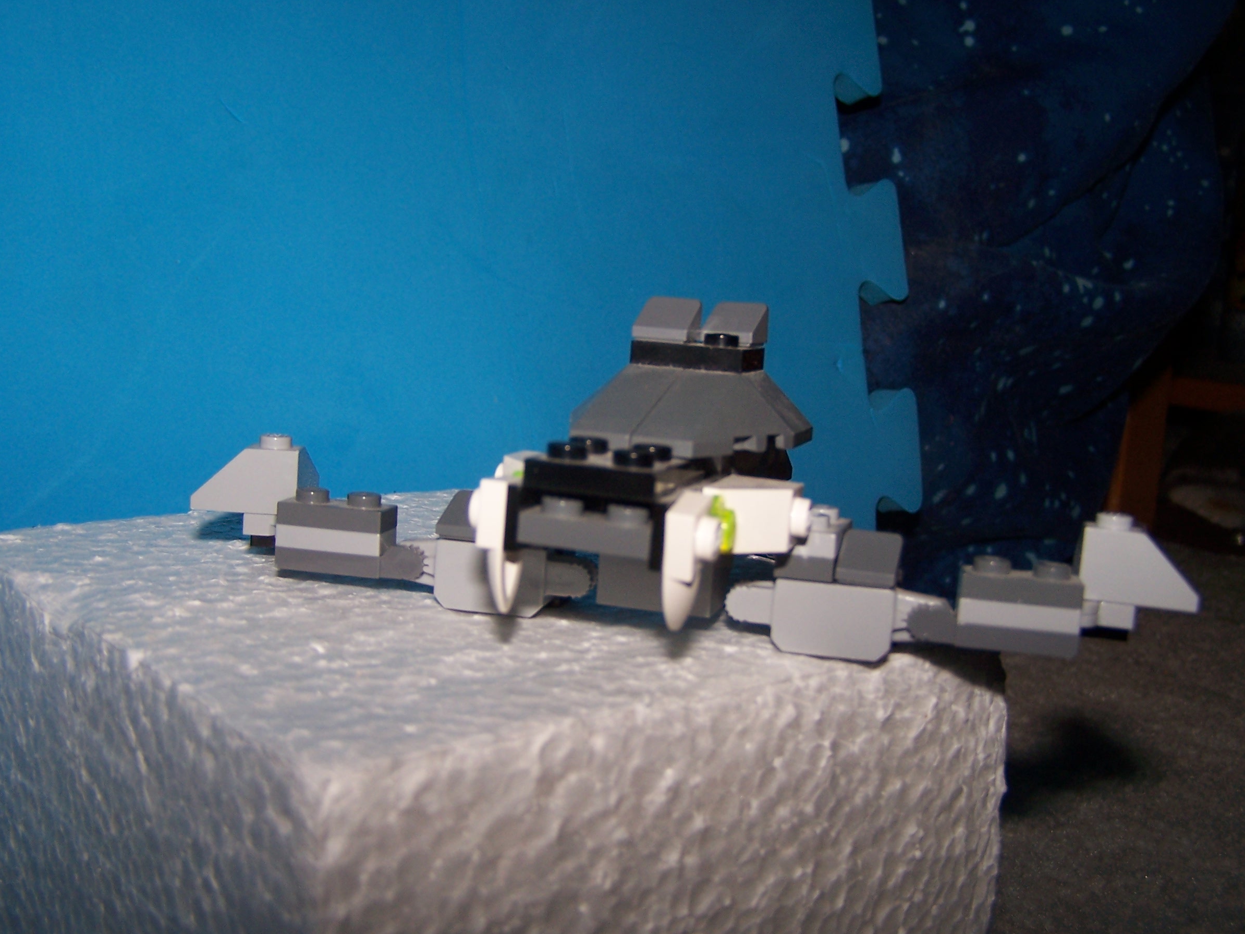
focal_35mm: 41
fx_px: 1475
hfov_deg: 45.8
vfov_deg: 35.1
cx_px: 650
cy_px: 454
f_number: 2.8
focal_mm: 6.3
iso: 80
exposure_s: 1/60
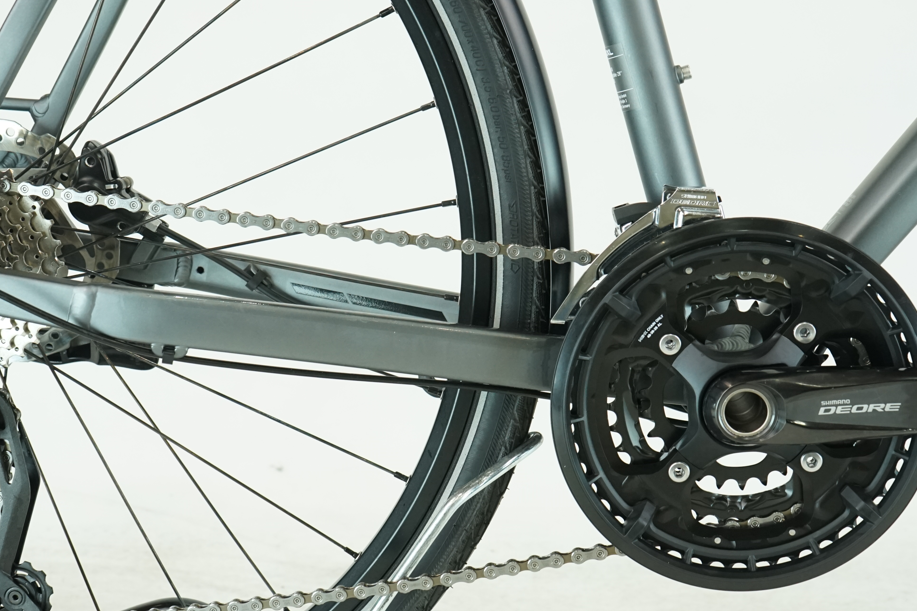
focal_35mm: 56
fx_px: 1426
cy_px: 329
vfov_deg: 24.2
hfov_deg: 35.6
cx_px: 453
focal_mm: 36
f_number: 5.6
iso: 1600
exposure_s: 1/200
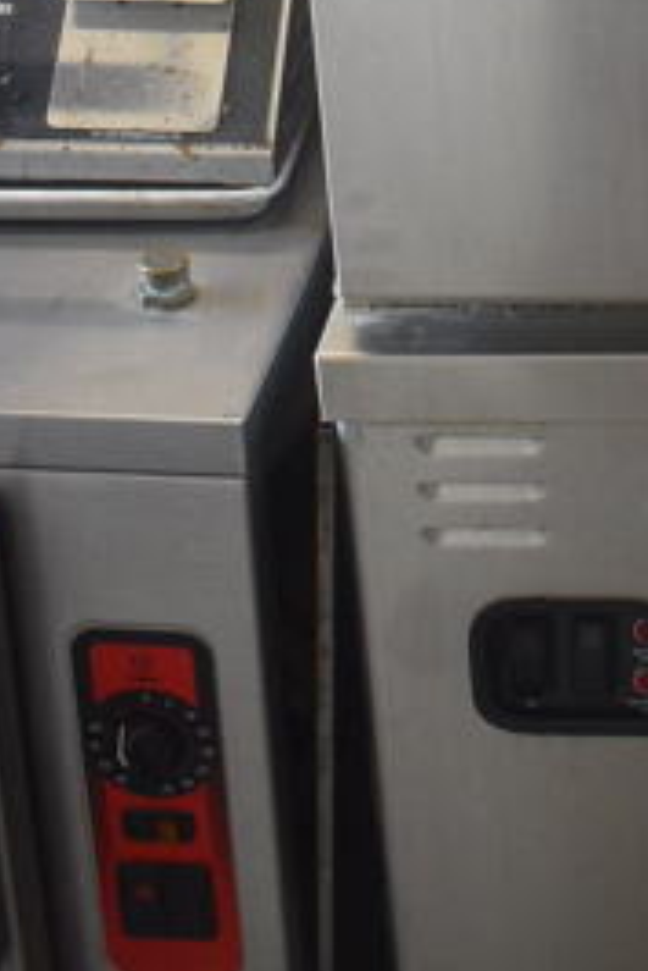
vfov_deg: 20.0
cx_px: 901
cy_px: -317
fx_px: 2508
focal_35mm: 93
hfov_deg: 14.0
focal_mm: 18
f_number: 3.5
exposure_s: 1/125
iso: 900
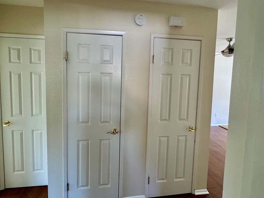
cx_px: 124
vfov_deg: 74.3
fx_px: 130
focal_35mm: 17
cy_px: 85
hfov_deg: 90.9
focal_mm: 2.22
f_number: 2.2
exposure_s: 1/72
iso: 320
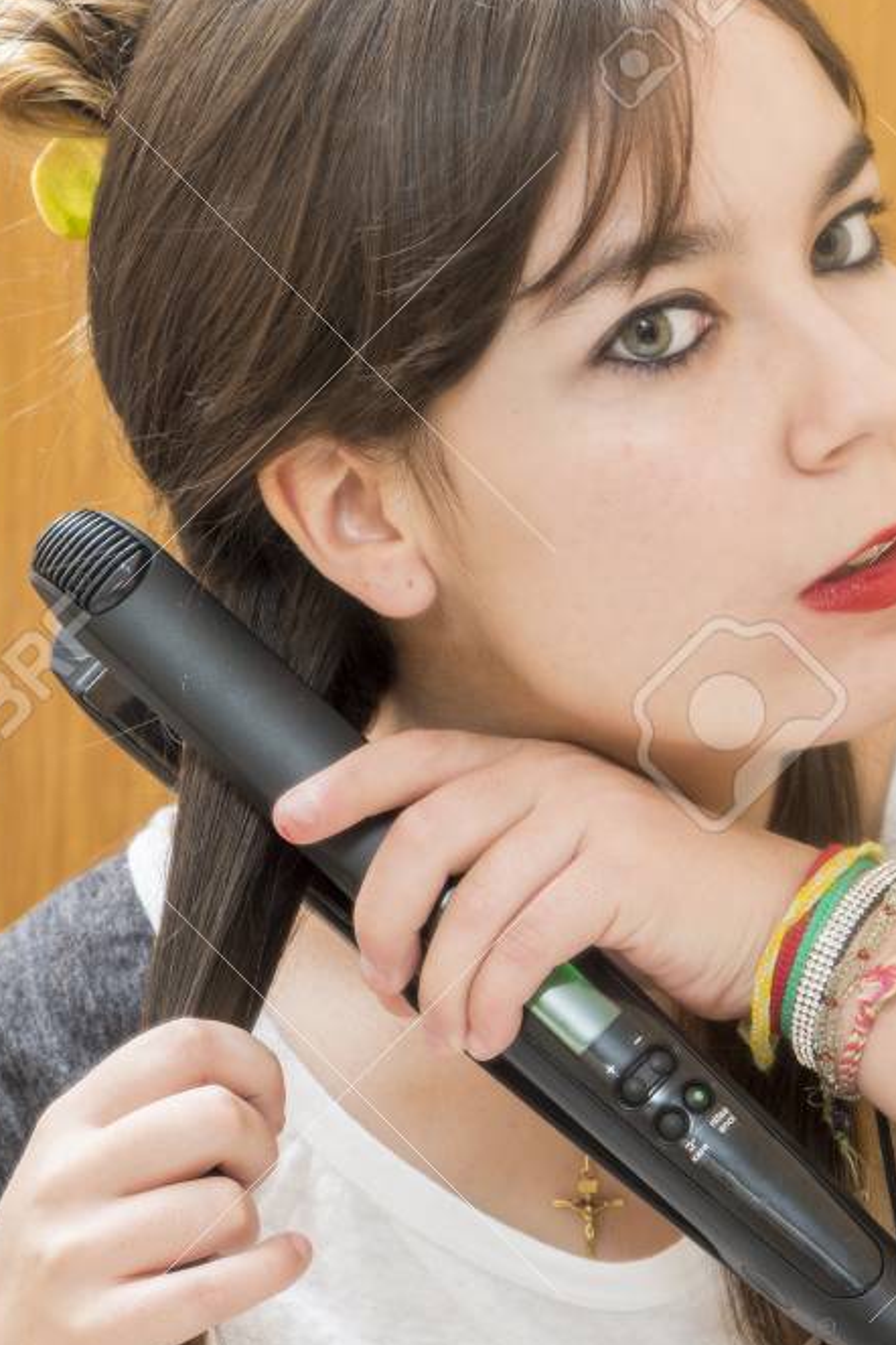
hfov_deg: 6.7
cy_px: 337
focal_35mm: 206
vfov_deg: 10.0
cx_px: 656
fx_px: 7690
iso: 320
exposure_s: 1/160
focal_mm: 105
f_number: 10
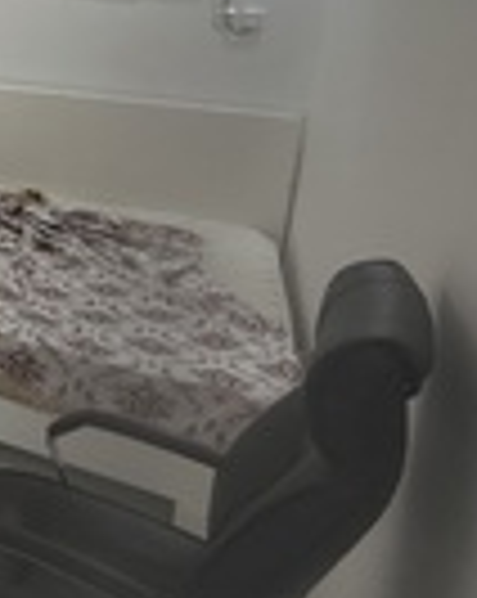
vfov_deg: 37.8
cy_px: 97
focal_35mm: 47
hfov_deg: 21.9
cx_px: -353
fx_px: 831
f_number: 2.2
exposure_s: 1/120
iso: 125
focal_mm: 2.22
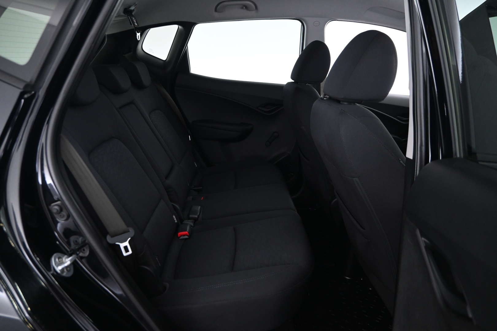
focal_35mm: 24
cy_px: 166
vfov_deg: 53.1
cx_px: 248
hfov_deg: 73.7
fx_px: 331
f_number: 3.5
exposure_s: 1/10
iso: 1600
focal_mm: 16
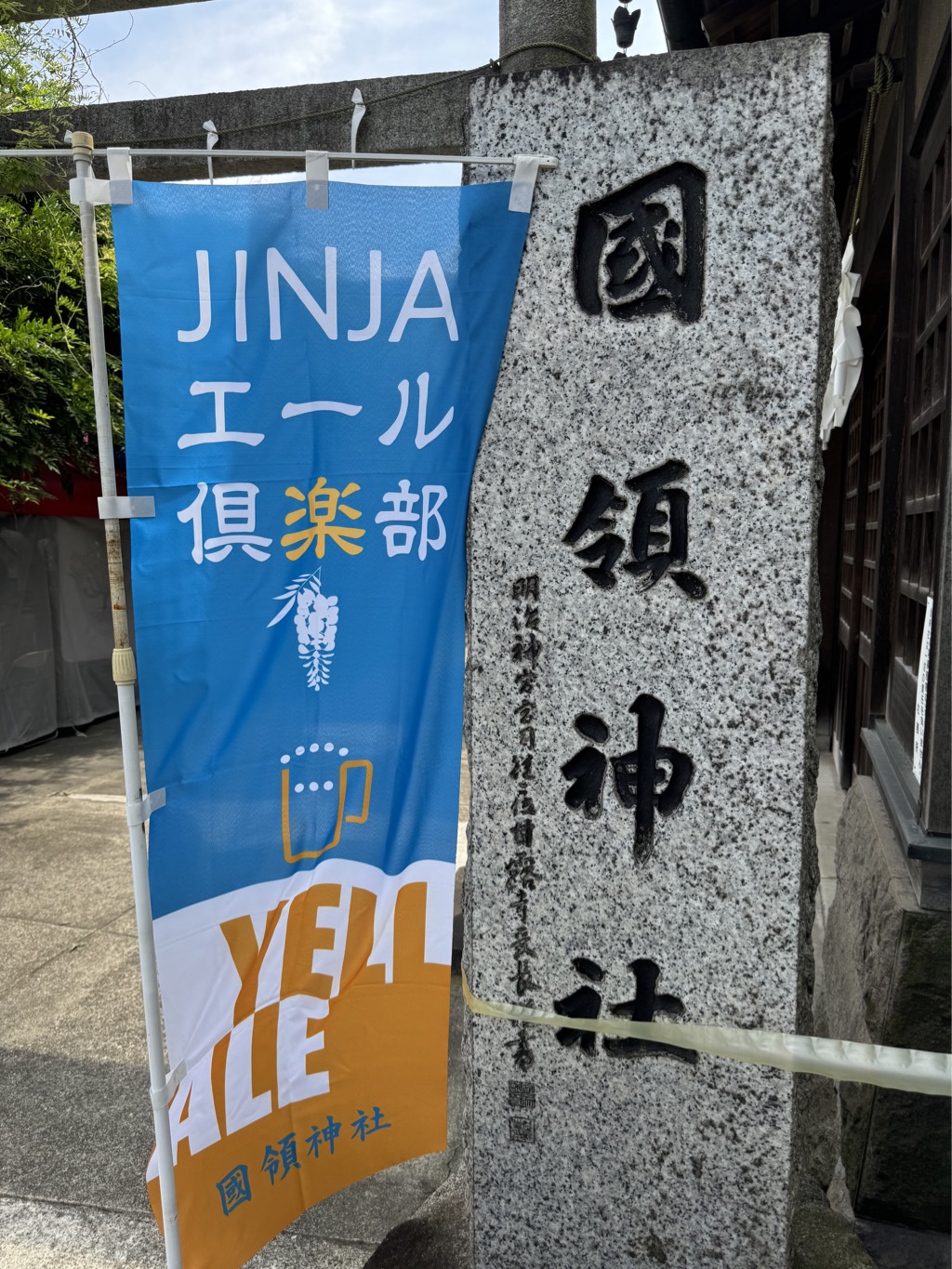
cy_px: 634
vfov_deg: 71.6
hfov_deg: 56.8
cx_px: 476
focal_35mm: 24
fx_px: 880
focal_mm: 6.76
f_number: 1.78
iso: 80
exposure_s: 1/1042
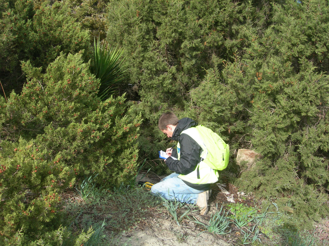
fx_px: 361
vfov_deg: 37.7
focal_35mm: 38
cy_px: 123
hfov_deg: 49.0
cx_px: 164
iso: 50
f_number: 4.8
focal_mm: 7.8
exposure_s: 1/155
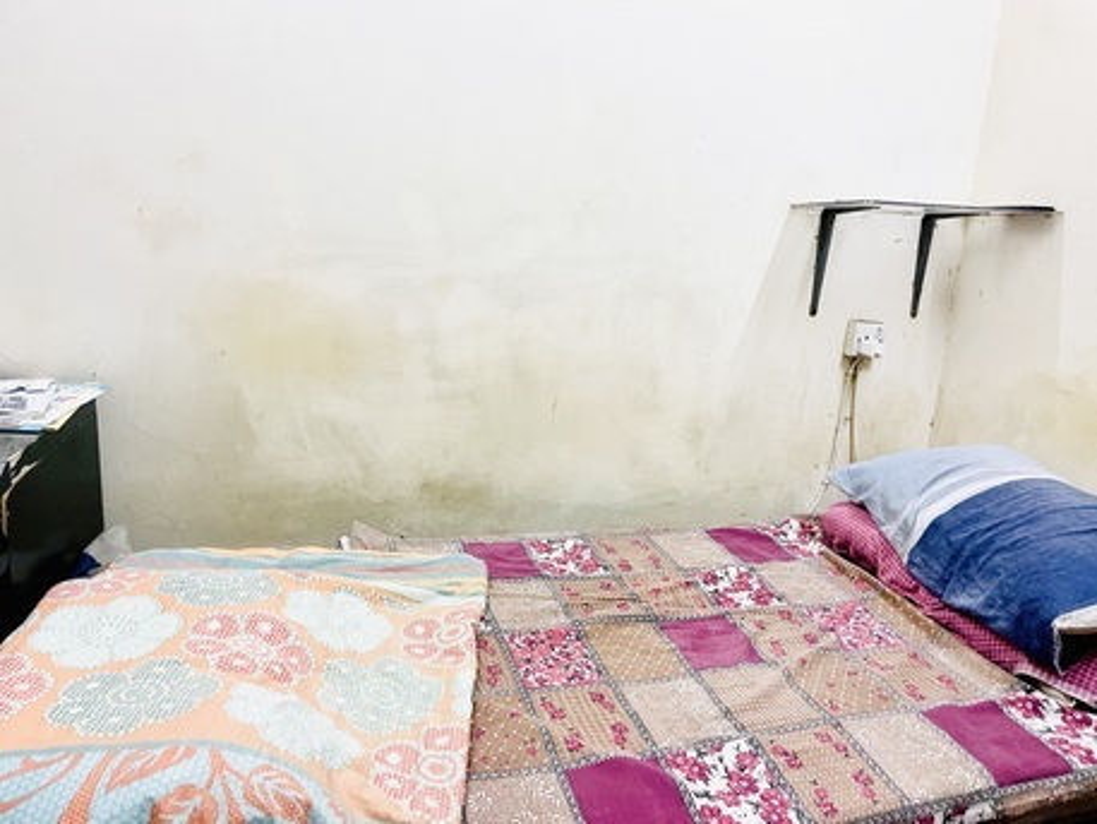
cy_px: 412
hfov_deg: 67.3
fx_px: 824
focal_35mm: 26
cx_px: 548
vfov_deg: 53.1
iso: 200
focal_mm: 4.2
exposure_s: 1/60
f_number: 1.6
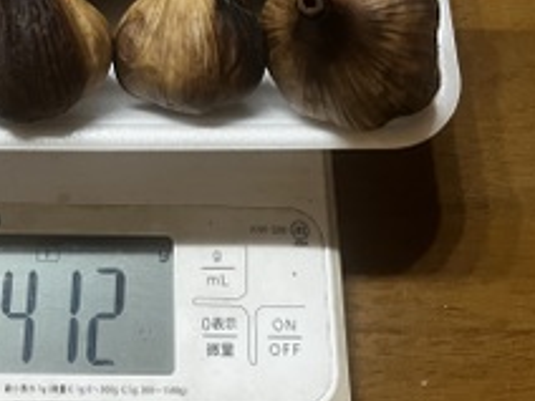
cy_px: 8
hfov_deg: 31.8
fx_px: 912
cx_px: 106
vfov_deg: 23.8
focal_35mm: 59
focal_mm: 5.1
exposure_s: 1/60
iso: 320
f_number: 1.6
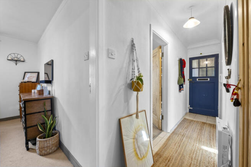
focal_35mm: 14
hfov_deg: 104.3
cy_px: 84
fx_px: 98
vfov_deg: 81.1
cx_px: 126
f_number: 16
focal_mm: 14
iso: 200
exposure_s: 1.3
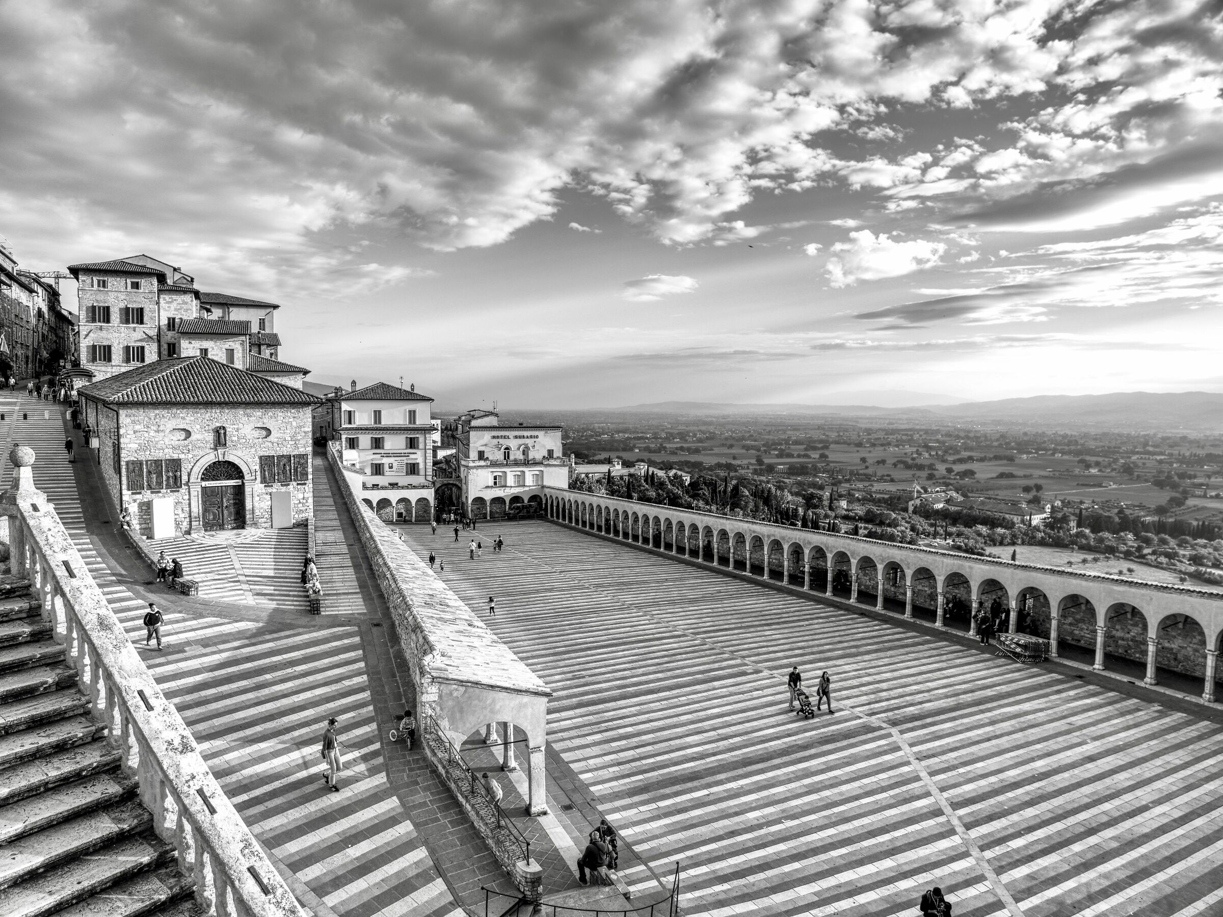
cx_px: 612
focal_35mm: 20
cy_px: 458
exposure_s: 1/500
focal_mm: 10
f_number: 4
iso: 200
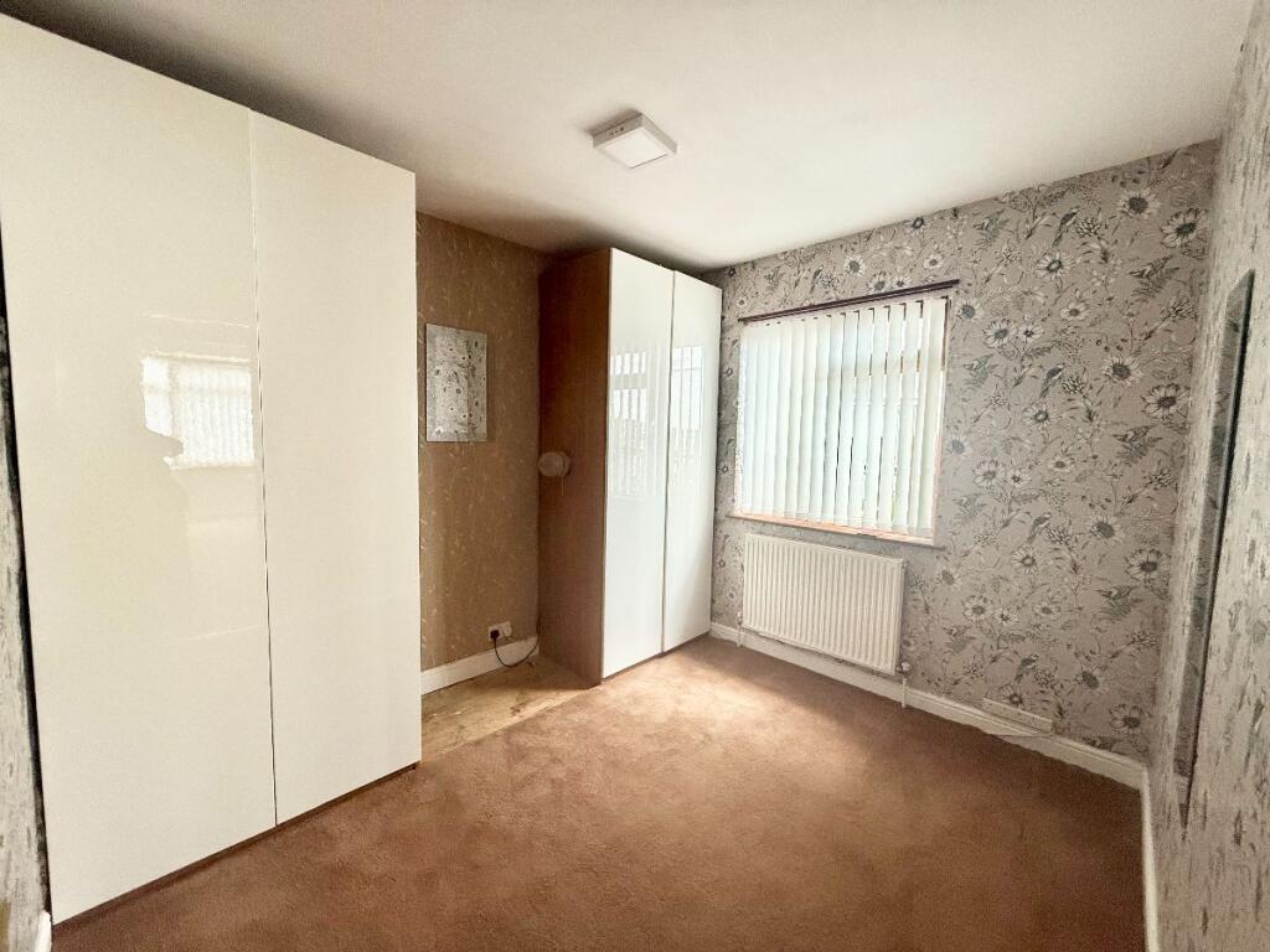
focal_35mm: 14
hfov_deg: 102.1
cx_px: 635
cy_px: 476
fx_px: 514
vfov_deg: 85.7
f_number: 2.2
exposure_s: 1/99
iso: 200
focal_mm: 2.22
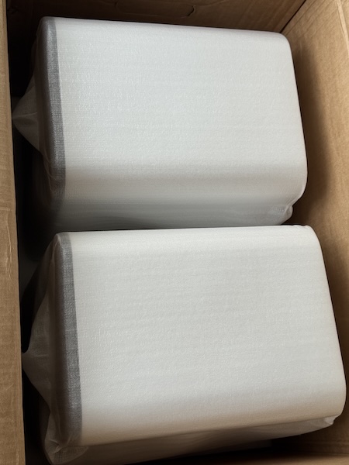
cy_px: 232
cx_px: 174
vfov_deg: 39.7
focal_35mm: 48
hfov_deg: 30.3
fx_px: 645
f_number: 1.78
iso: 50
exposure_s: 1/197
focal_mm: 6.76
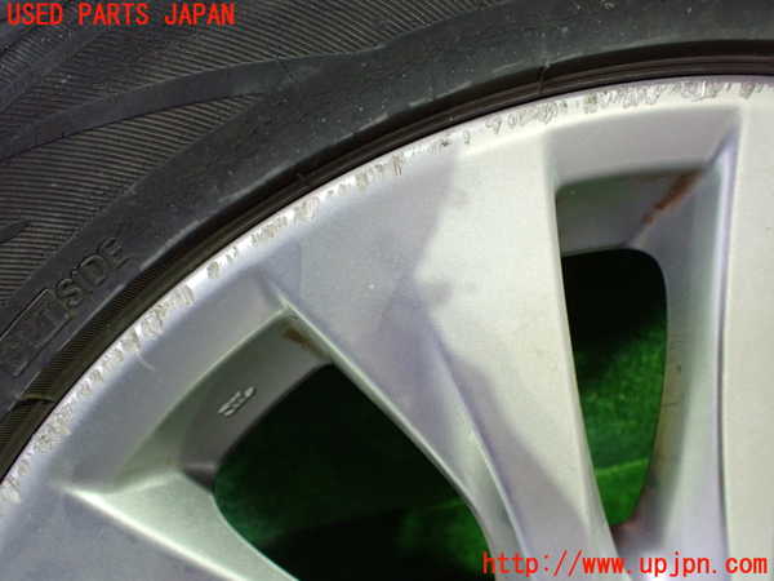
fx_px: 671
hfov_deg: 60.0
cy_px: 290
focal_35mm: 30
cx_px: 387
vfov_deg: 46.8
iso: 800
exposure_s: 1/50
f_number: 2.3
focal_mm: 5.4
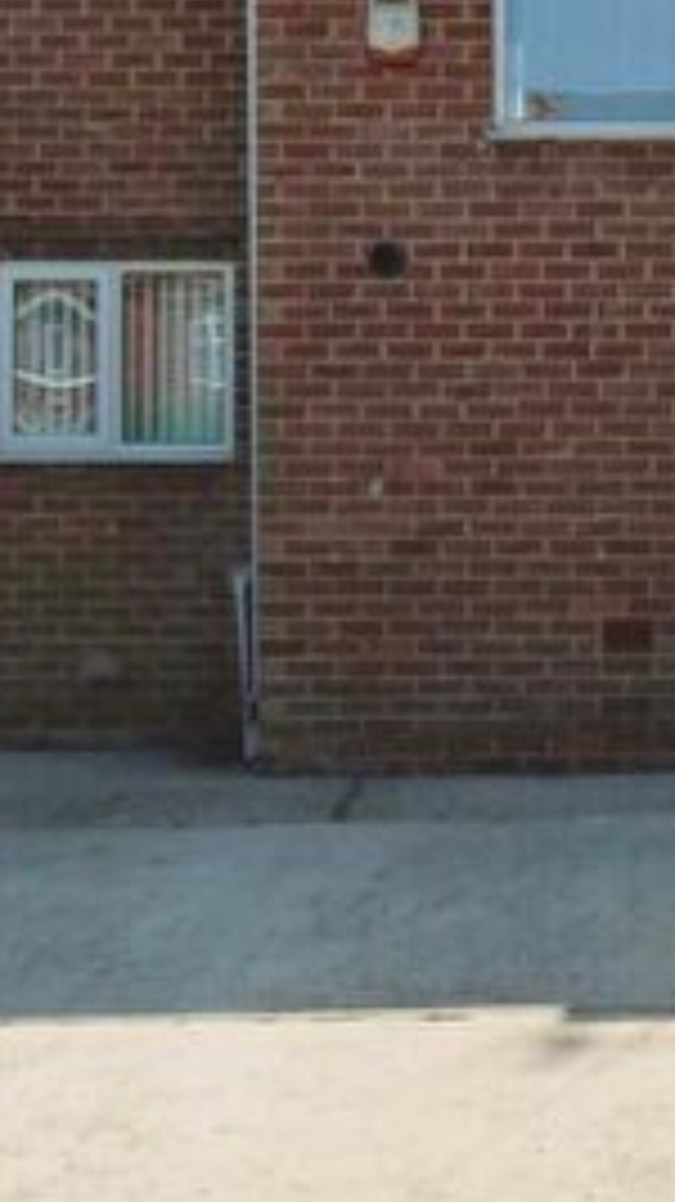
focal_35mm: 57
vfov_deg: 36.4
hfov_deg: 20.5
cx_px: 659
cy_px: 461
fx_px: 1815
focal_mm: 3.6
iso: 80
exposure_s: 1/800
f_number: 3.2
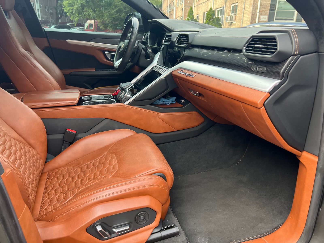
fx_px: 243
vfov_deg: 53.1
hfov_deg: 67.3
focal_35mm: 26
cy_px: 122
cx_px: 162
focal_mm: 5.7
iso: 50
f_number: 1.5
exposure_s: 1/171
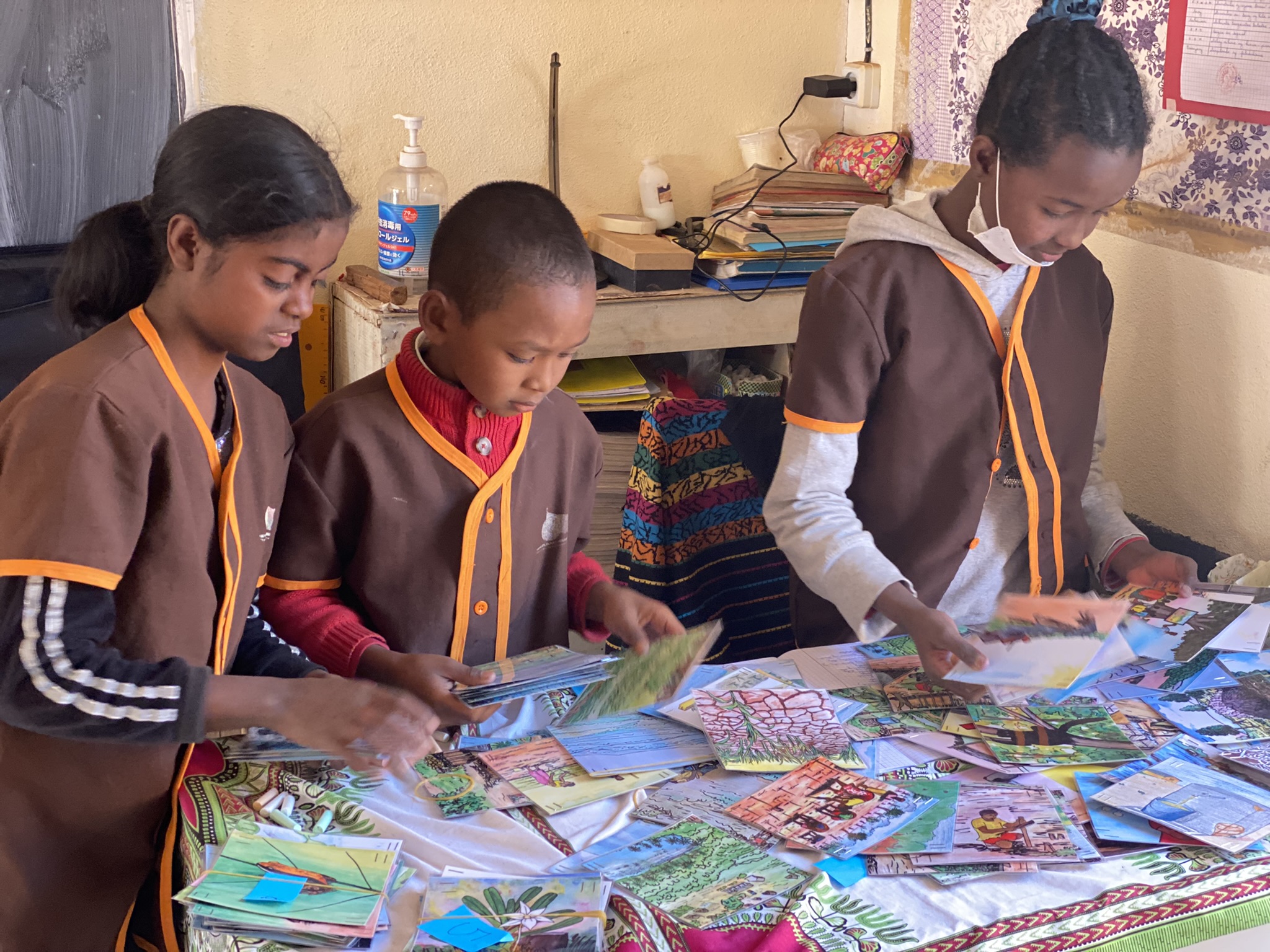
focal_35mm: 52
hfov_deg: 36.8
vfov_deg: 28.0
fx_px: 1908
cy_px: 476
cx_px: 635
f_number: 2
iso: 250
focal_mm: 6
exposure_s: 1/40
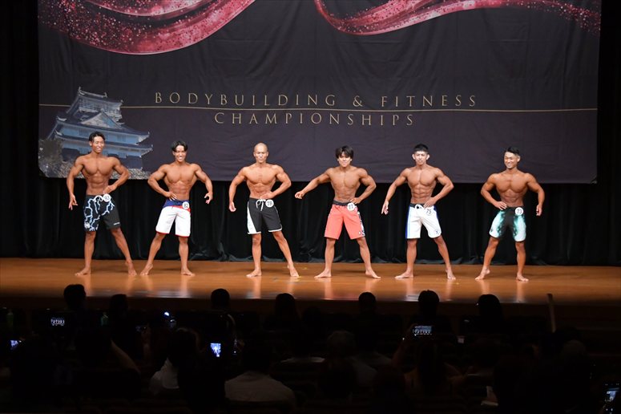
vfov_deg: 13.0
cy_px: 207
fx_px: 1810
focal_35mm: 105
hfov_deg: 19.5
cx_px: 310
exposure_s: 1/400
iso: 5000
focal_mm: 70
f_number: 5.6
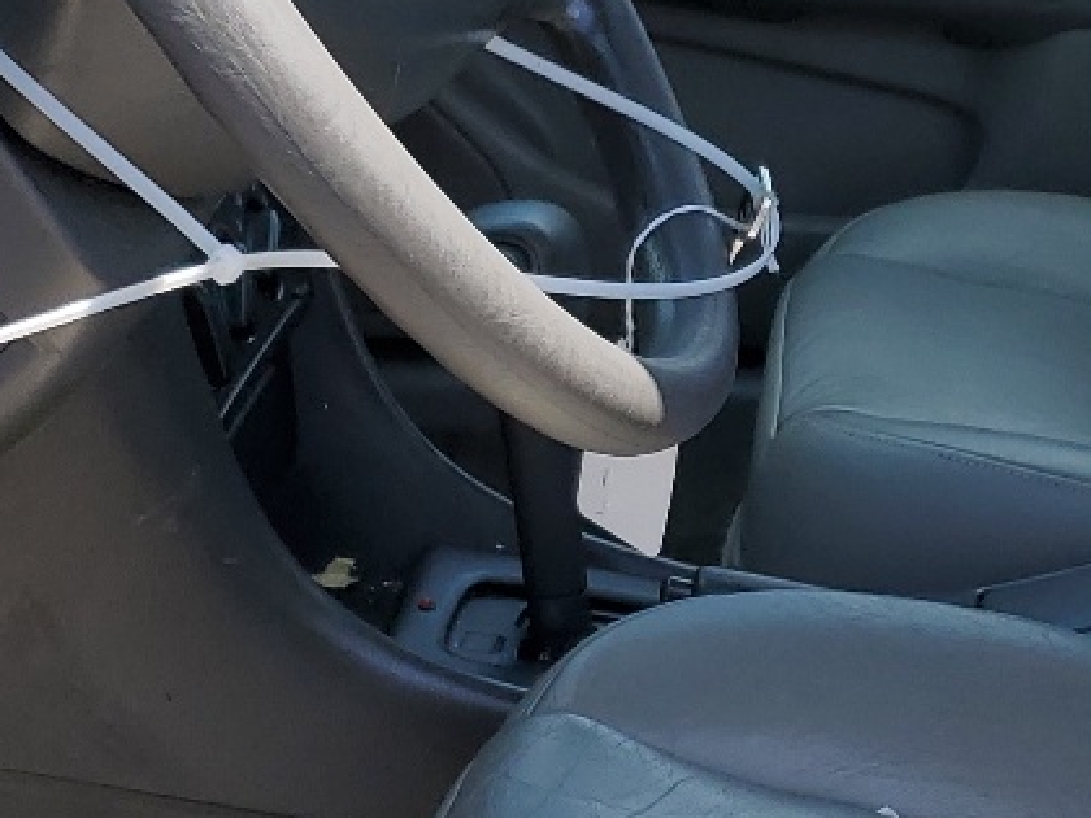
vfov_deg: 14.9
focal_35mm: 99
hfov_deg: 19.5
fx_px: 3120
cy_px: 538
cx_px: 951
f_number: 1.5
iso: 50
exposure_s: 1/1250
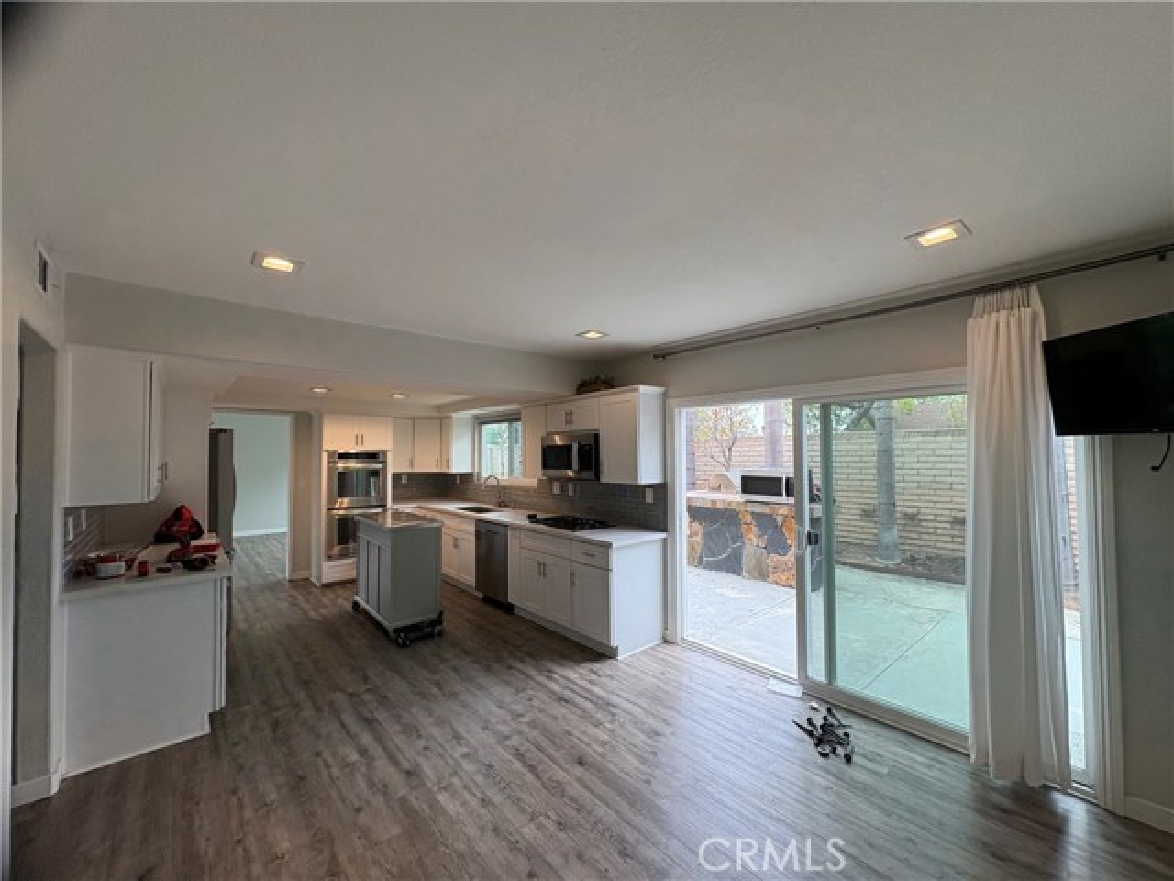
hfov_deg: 102.1
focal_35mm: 14
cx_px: 587
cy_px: 440
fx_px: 475
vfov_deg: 85.7
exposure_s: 1/120
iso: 100
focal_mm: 2.22
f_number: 2.2
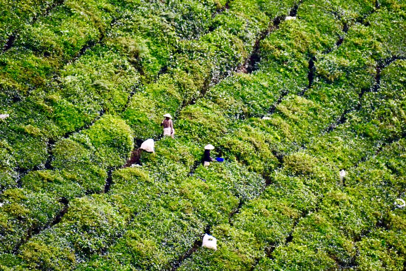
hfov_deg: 4.6
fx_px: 5076
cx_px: 203
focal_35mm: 450
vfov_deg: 3.1
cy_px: 136
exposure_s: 1/500
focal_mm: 300
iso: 800
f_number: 5.6
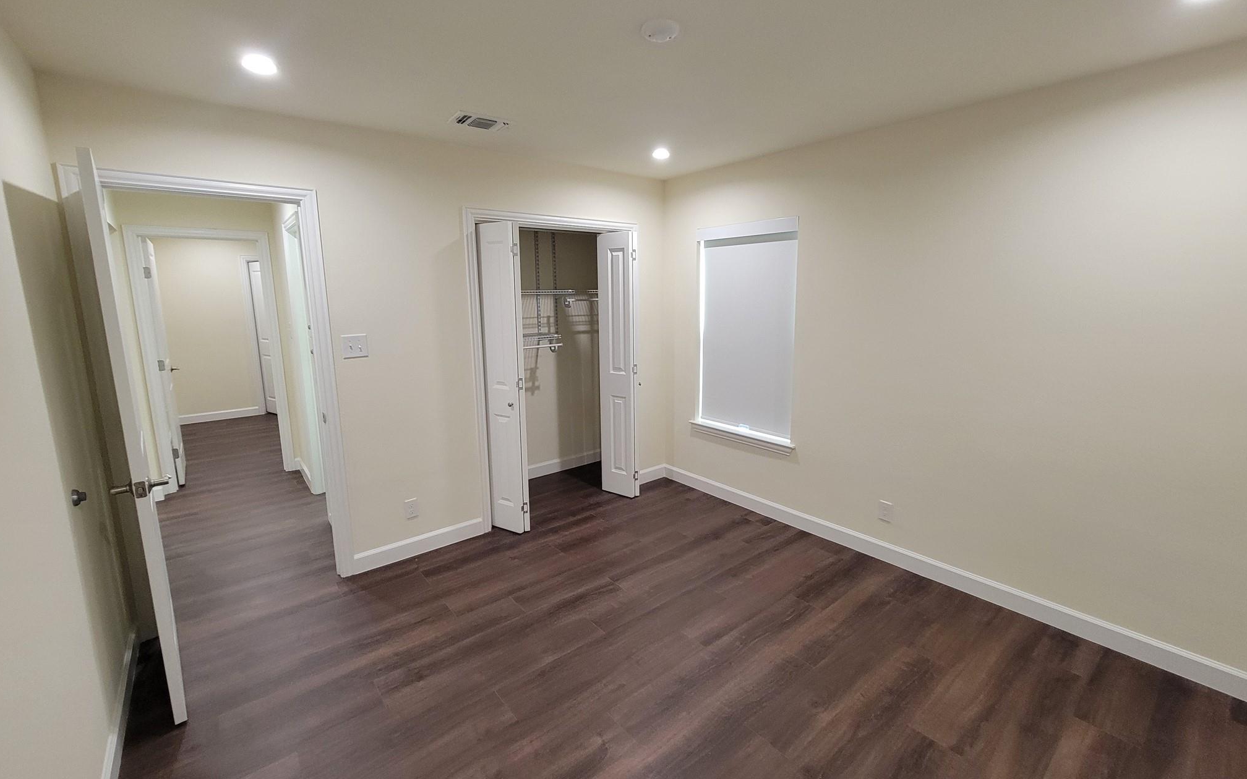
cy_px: 373
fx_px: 476
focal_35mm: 14
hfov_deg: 105.3
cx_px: 627
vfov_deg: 78.6
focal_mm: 2.2
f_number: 2.2
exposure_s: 1/60
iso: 320
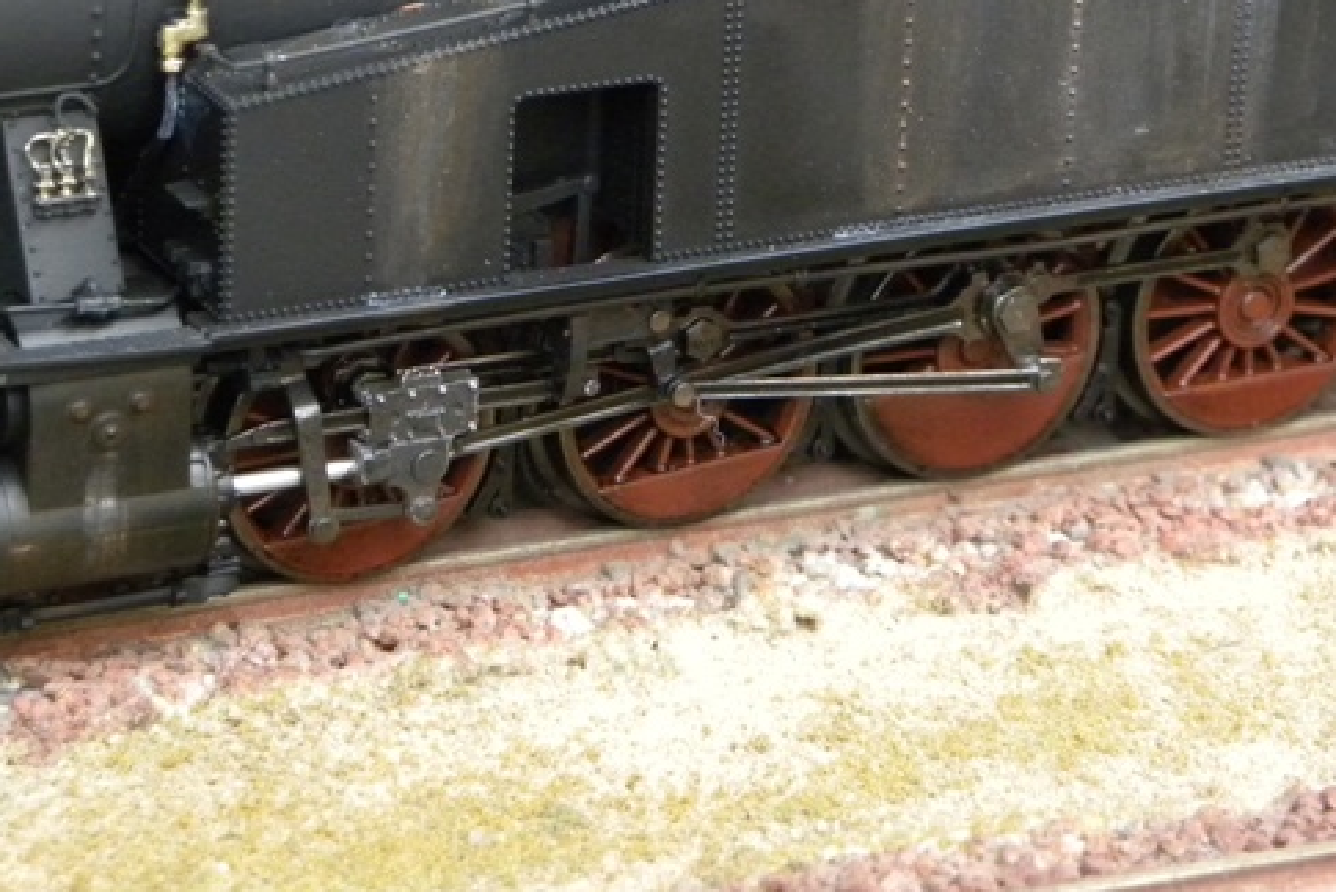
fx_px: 6684
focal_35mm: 180
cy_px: 187
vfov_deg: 7.6
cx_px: 747
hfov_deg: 11.4
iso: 400
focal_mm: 18.8
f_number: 4
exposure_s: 1/70
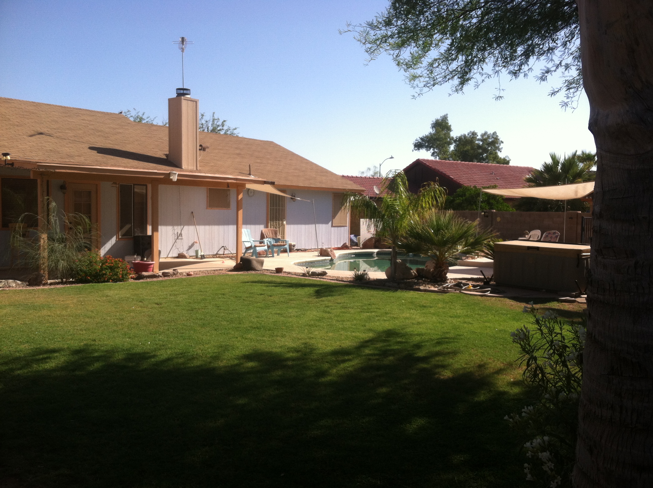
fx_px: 659
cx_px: 326
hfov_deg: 52.7
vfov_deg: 40.6
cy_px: 244
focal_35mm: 35
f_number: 2.8
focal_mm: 3.85
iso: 80
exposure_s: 1/833
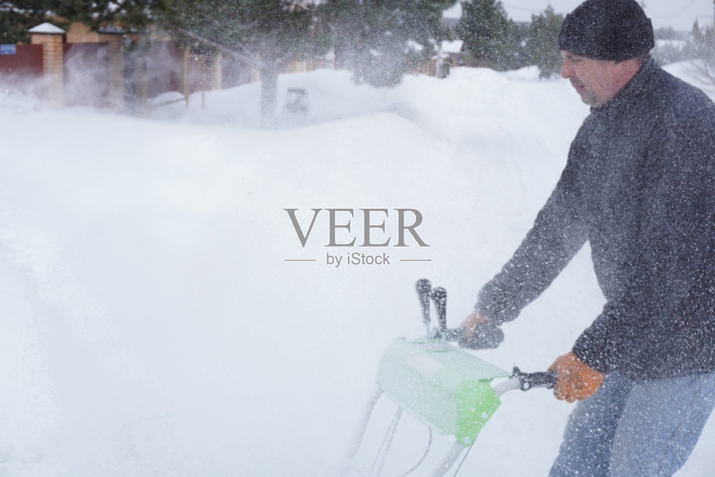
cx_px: 358
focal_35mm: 51
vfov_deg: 26.5
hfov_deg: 38.9
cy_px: 238
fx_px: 1013
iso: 400
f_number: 9
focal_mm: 34
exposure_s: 1/500
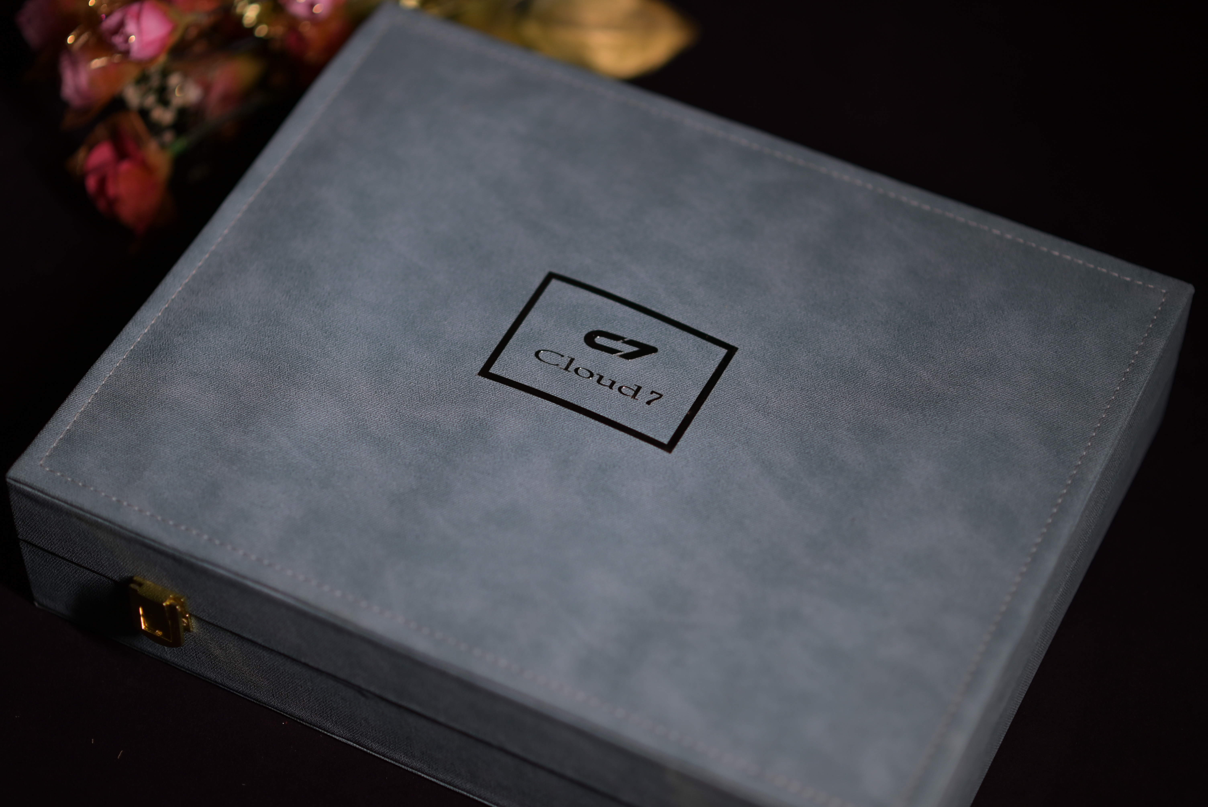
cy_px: 404
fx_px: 2853
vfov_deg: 16.1
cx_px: 604
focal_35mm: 85
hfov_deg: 23.9
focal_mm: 85
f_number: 1.8
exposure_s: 1/400
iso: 250
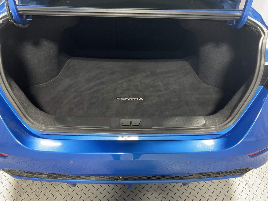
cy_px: 100
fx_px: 225
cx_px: 134
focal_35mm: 29
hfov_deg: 61.7
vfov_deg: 48.2
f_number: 1.8
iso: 250
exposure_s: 1/40
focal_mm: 3
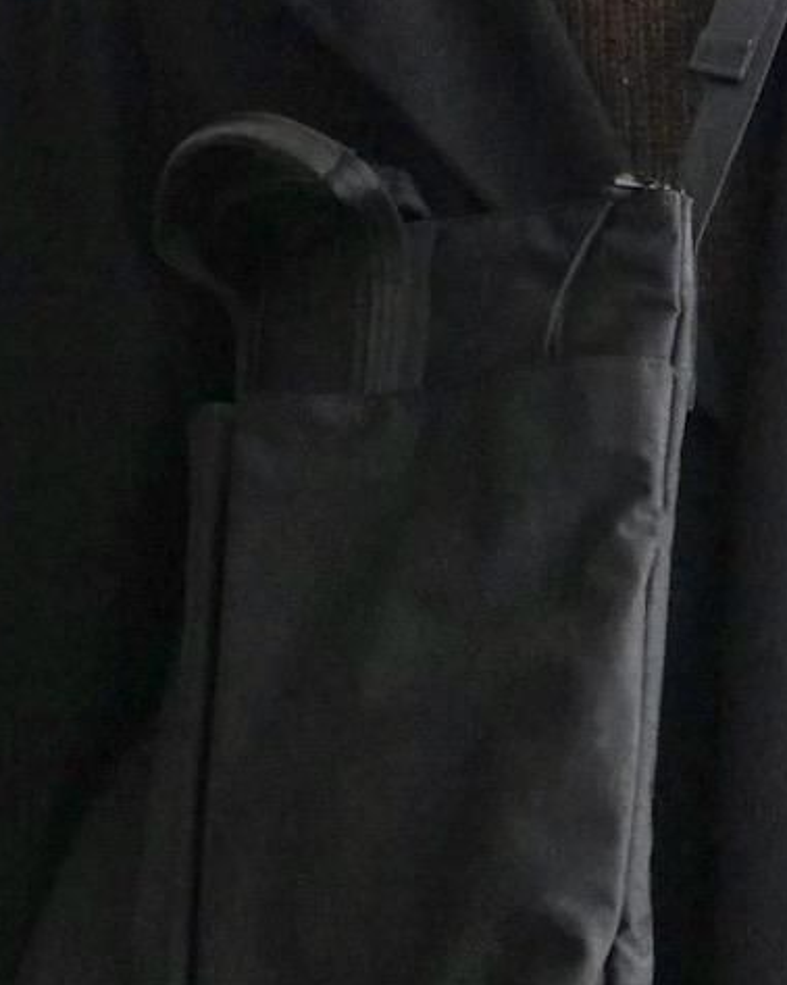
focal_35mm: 168
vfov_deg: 11.2
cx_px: 532
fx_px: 4895
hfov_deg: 9.2
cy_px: 1297
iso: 3200
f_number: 4.5
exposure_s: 1/160
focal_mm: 47
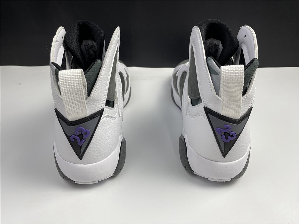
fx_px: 225
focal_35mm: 26
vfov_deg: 53.1
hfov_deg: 67.3
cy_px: 112
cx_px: 150
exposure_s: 1/121
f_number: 1.6
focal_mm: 4.2
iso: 50
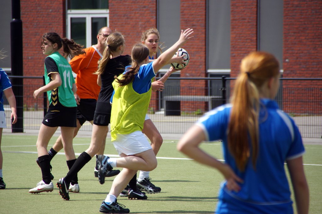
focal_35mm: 345
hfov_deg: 6.0
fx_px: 3083
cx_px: 161
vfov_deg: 4.0
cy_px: 107
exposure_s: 1/1000
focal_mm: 230
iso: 250
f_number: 6.3
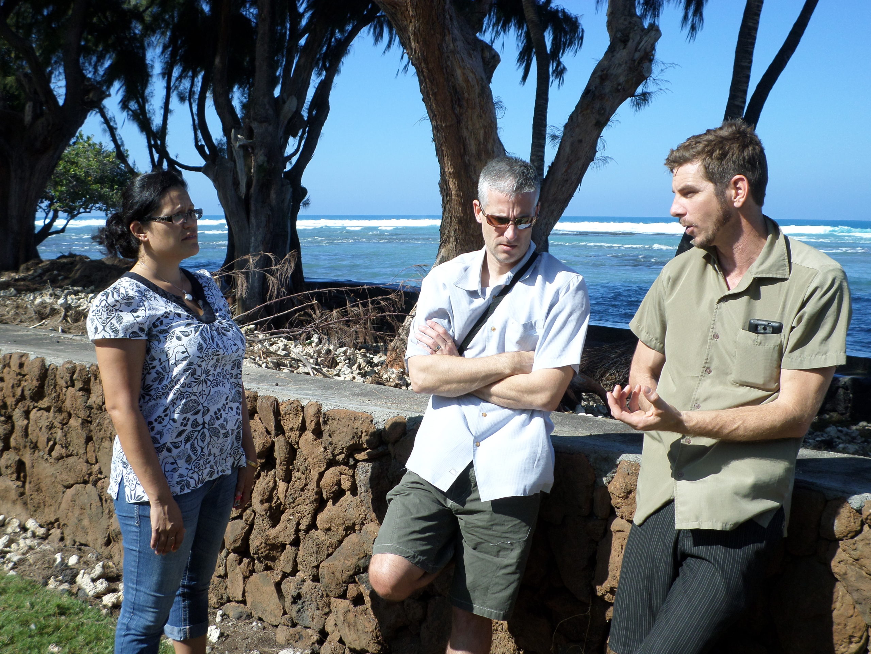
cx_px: 436
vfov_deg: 39.7
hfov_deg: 51.4
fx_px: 906
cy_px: 327
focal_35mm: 36
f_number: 3
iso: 80
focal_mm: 6.5
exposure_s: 1/1000
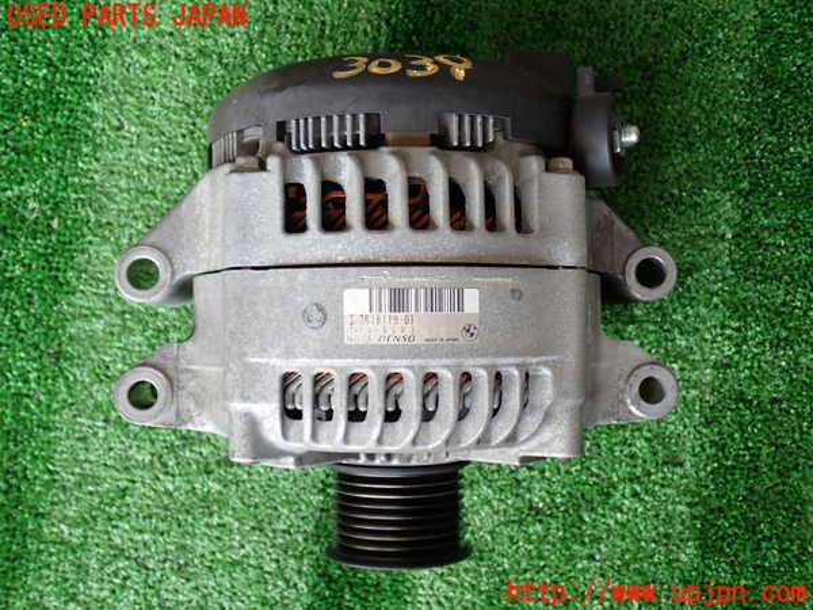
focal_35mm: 41
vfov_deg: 35.1
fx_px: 963
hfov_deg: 45.8
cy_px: 305
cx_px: 406
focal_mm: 7.31
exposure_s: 1/80
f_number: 2.8
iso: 100
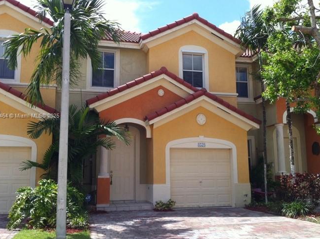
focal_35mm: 42
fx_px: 388
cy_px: 116
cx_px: 172
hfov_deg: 44.8
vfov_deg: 34.3
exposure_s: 1/794
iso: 80
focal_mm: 3.85
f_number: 2.8
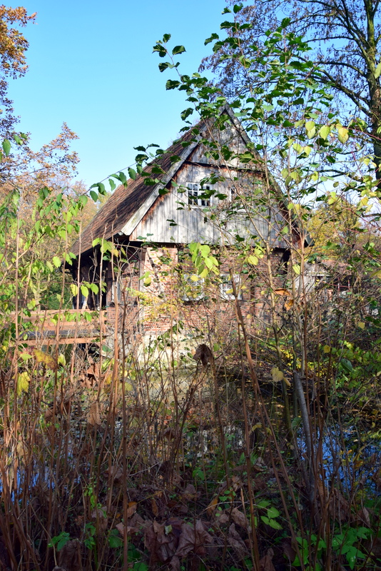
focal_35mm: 27
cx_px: 190
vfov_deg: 67.4
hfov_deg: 48.0
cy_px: 286
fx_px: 428
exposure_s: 1/200
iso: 400
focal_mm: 18
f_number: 10
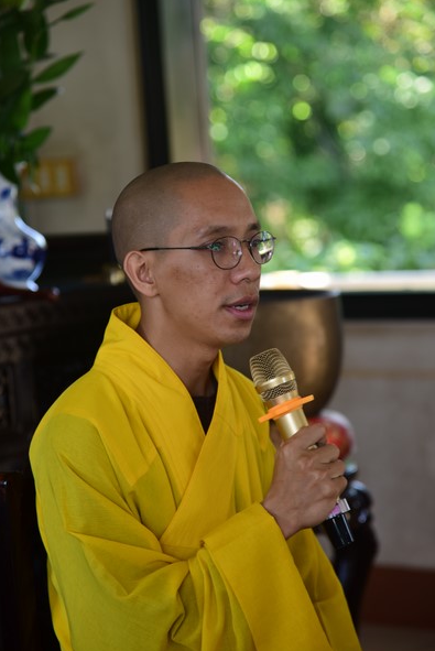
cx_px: 200
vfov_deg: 15.5
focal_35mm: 132
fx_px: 2388
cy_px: 301
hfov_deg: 10.4
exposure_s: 1/30
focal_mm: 120
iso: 125
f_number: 4.5
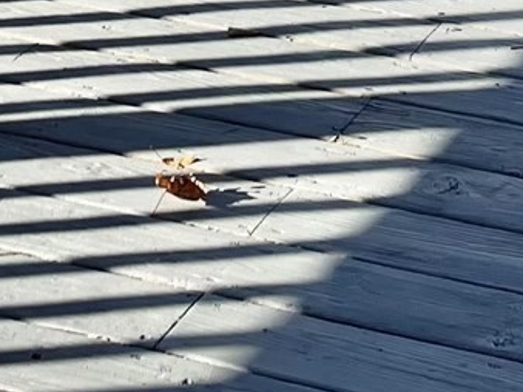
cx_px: 298
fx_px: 2371
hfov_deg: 12.6
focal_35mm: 157
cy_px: -647
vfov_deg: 8.4
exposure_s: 1/2020
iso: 32
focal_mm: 4.2
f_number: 1.6
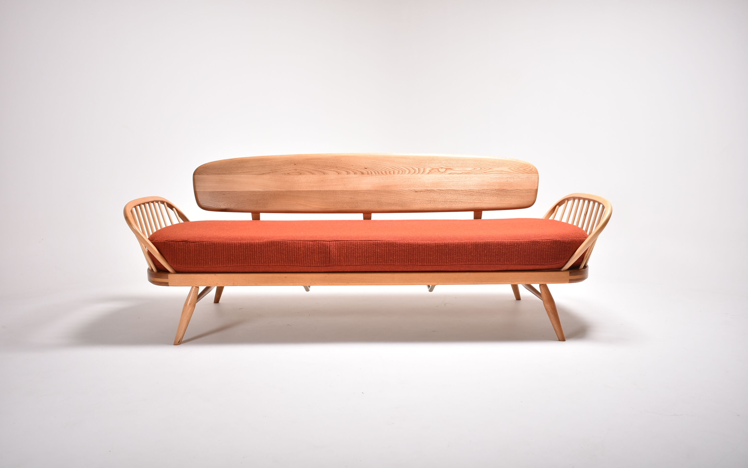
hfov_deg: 58.9
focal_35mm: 33
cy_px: 242
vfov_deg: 38.9
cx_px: 373
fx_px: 663
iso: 100
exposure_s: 1/200
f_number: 3.8
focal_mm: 21
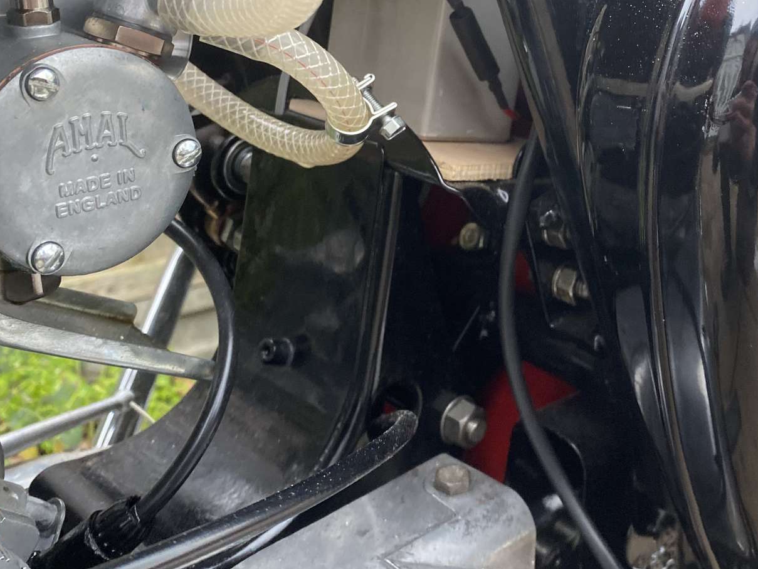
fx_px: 942
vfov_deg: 32.9
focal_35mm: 43
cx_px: 471
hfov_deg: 43.5
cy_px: 139
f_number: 1.8
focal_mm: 4.25
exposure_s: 1/60
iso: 400
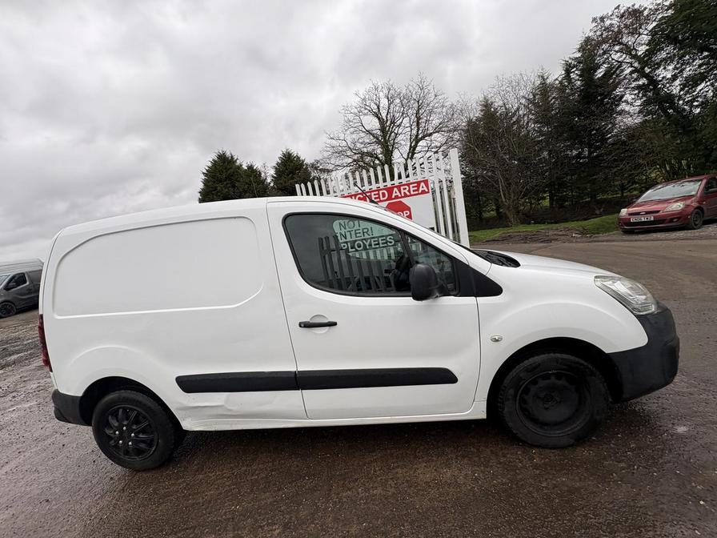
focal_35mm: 14
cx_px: 358
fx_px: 290
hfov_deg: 102.1
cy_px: 269
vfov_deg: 85.7
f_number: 2.2
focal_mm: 2.22
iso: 40
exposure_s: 1/308
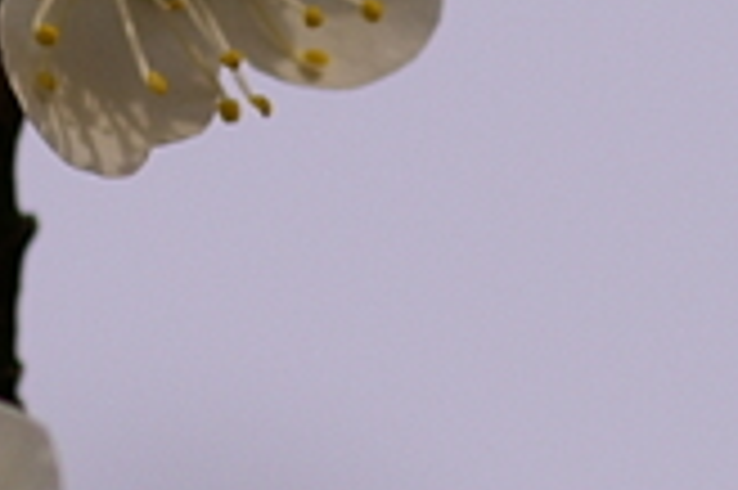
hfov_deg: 2.2
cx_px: 94
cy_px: -112
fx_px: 19169
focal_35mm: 936
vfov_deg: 1.5
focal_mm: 100
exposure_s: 1/1250
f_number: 5.6
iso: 100
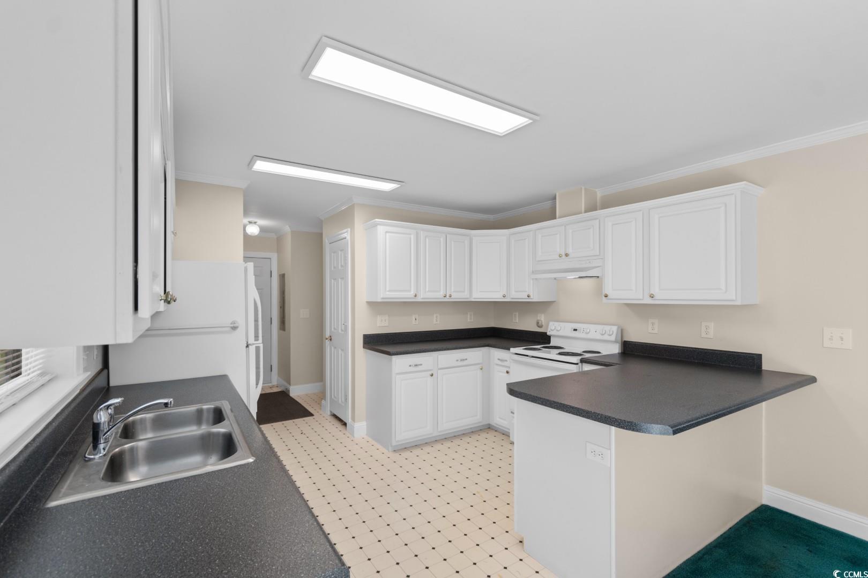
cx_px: 434
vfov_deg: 77.3
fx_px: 362
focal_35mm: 15
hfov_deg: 100.4
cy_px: 289
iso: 100
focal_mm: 10
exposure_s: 1/6
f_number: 4.5
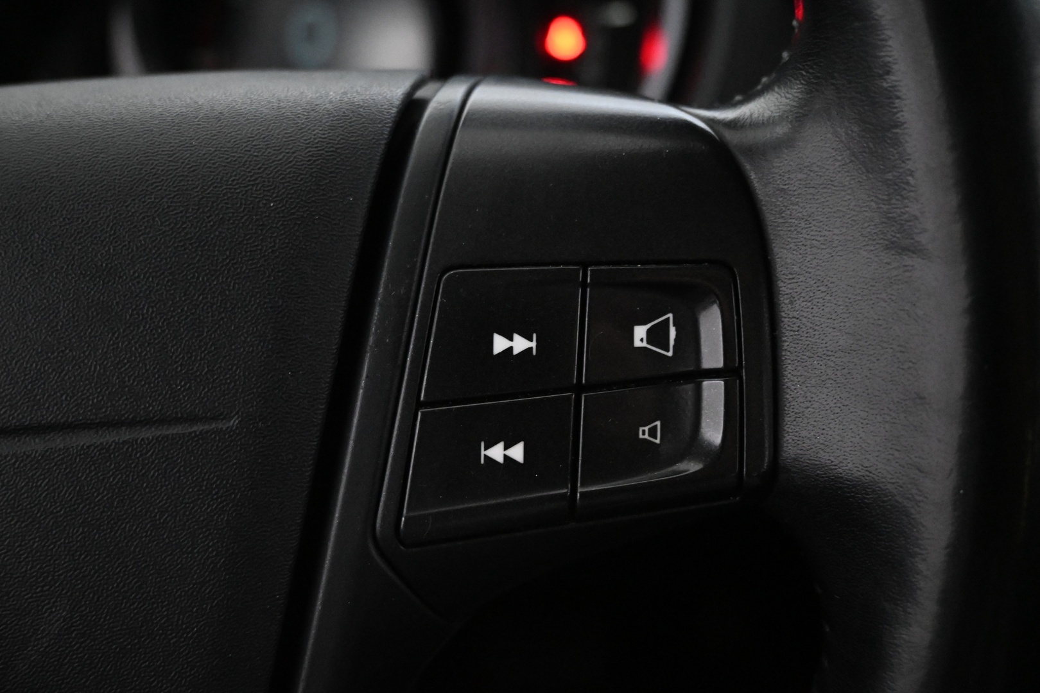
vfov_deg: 38.4
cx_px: 520
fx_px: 997
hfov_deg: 55.1
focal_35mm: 34
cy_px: 346
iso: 6400
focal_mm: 23
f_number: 4.2
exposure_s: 1/40
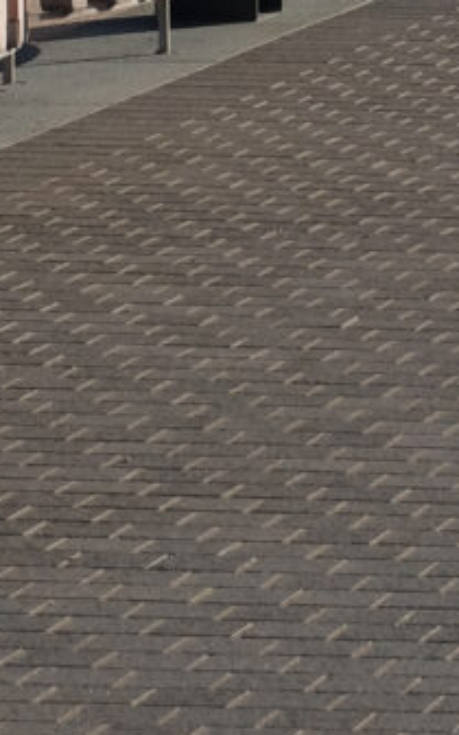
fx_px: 7225
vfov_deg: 5.7
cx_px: 1541
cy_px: -584
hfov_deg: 3.5
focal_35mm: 361
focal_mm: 41.3
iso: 400
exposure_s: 1/420
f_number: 11
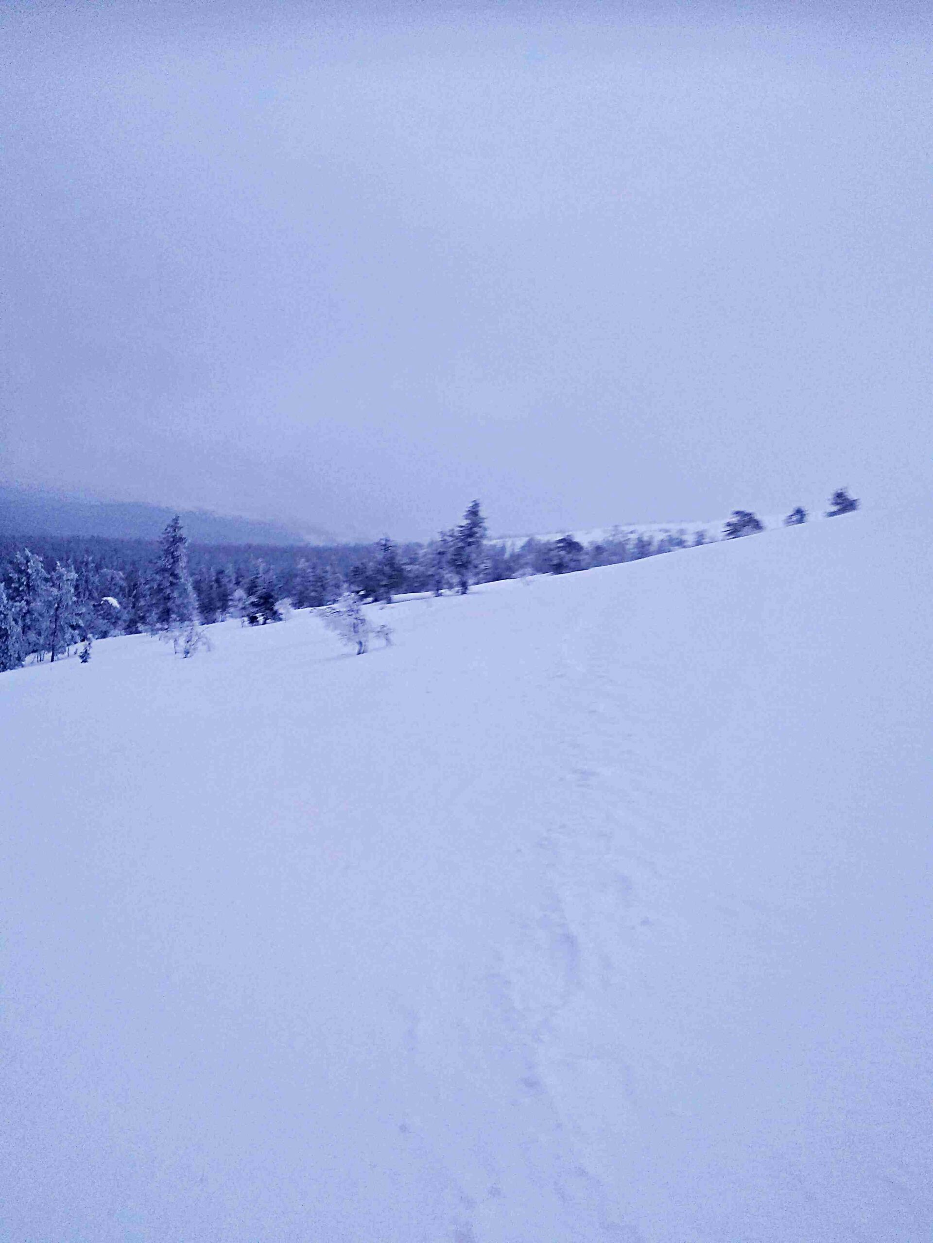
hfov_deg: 53.1
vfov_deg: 67.3
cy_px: 622
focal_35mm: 26
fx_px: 934
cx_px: 466
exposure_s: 1/50
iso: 320
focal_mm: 3.83
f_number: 2.2
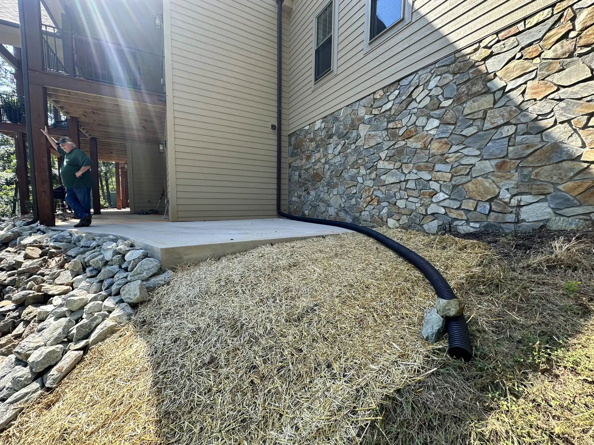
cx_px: 297
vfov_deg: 85.7
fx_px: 240
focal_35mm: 14
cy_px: 222
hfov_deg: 102.1
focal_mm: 2.22
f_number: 2.2
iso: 40
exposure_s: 1/303
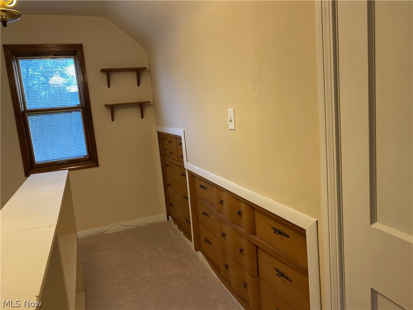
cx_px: 206
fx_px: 310
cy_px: 155
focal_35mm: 26
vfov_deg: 53.1
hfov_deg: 67.3
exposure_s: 1/60
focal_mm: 4.25
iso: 400
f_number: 1.8
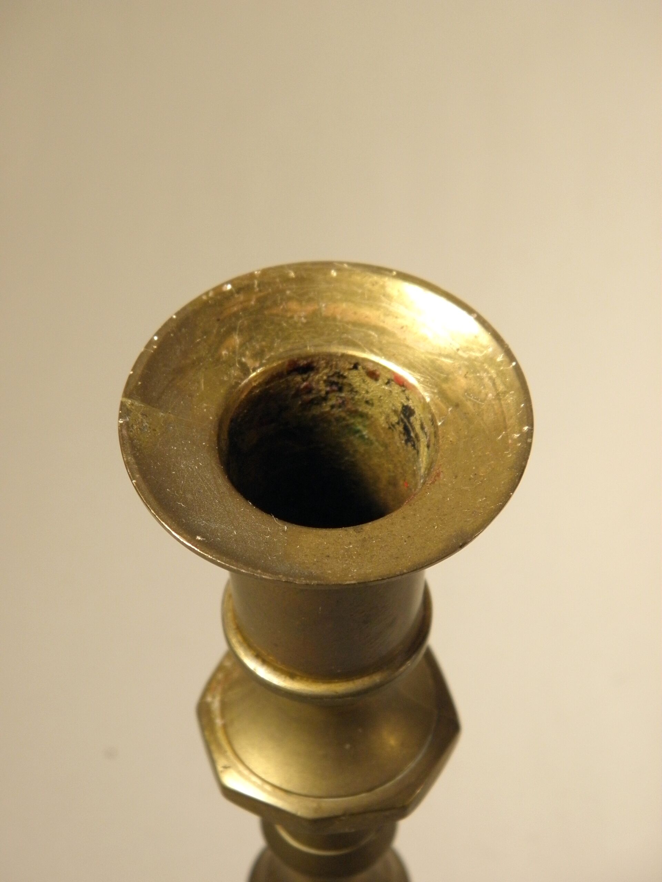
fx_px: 2040
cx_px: 331
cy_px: 441
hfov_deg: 18.4
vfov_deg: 24.4
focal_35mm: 80
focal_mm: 14.3
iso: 160
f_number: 4.4
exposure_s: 1/50
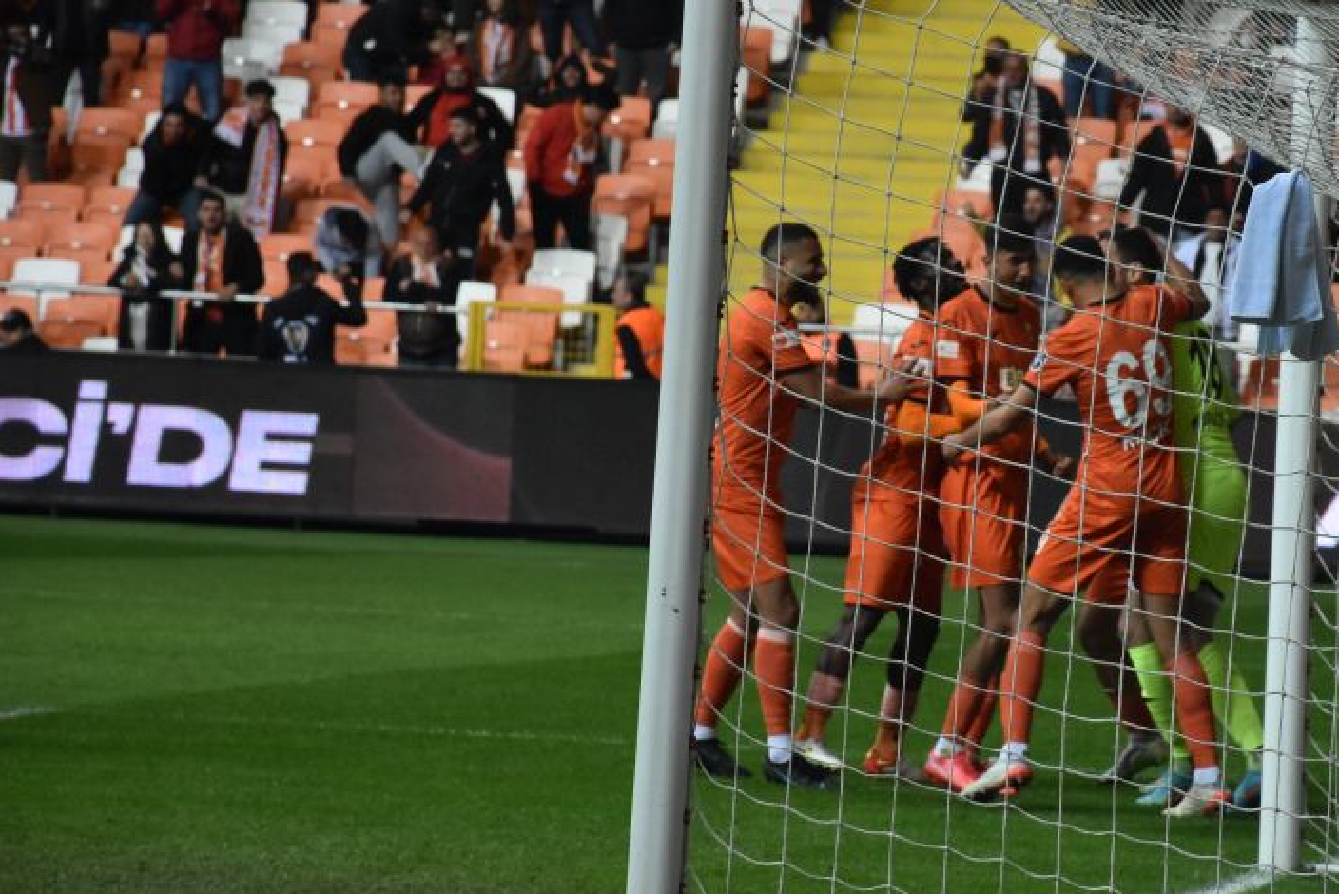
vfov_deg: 5.2
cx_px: 957
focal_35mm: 266
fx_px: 9897
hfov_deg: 7.7
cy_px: 482
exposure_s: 1/250
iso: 1600
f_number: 5.6
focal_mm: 122
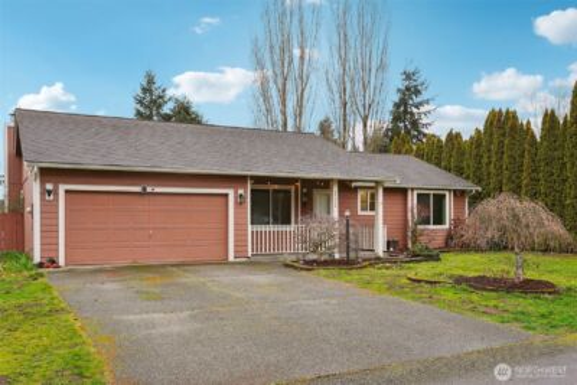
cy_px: 192
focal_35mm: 33
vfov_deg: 40.0
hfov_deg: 57.2
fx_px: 529
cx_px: 288
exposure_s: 1/125
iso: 400
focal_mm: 22
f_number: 8
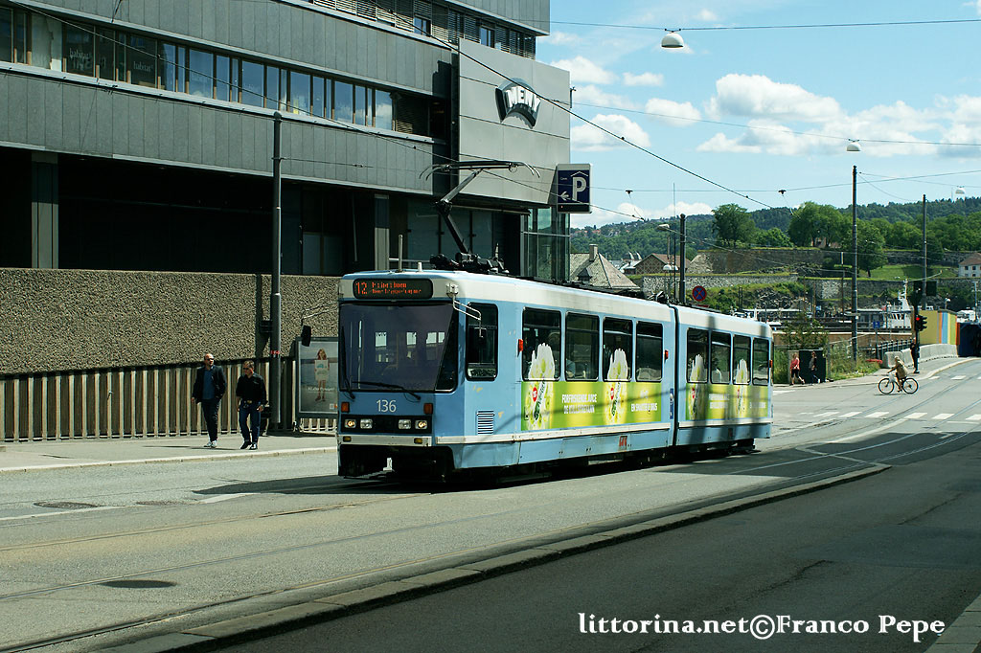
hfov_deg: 33.4
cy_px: 326
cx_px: 490
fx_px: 1634
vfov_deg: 22.6
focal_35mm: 60
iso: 200
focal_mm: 40
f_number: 7.1
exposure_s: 1/640
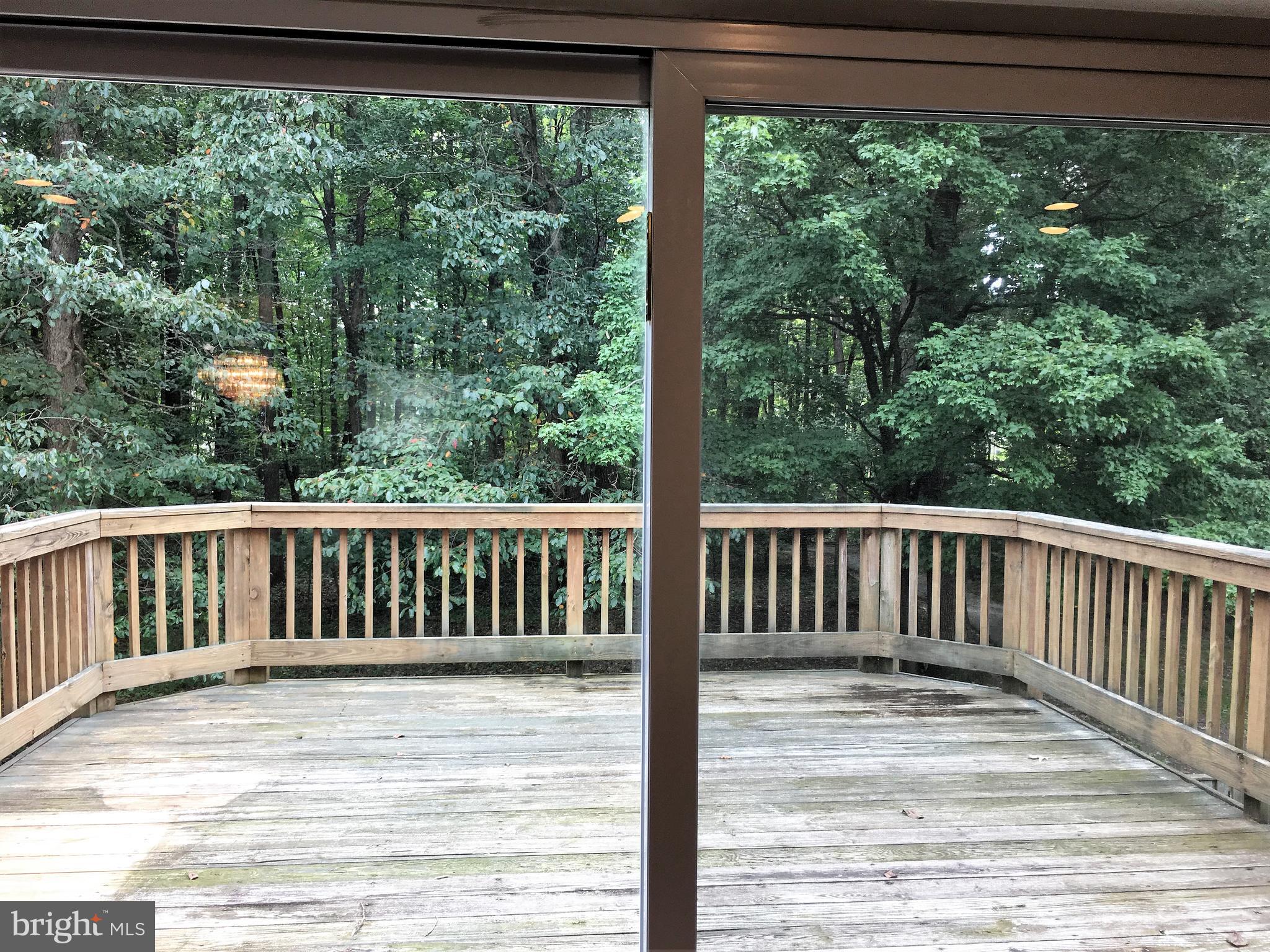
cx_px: 635
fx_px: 1064
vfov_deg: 48.2
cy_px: 476
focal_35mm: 29
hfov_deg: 61.7
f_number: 2.2
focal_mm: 4.15
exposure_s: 1/120
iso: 40
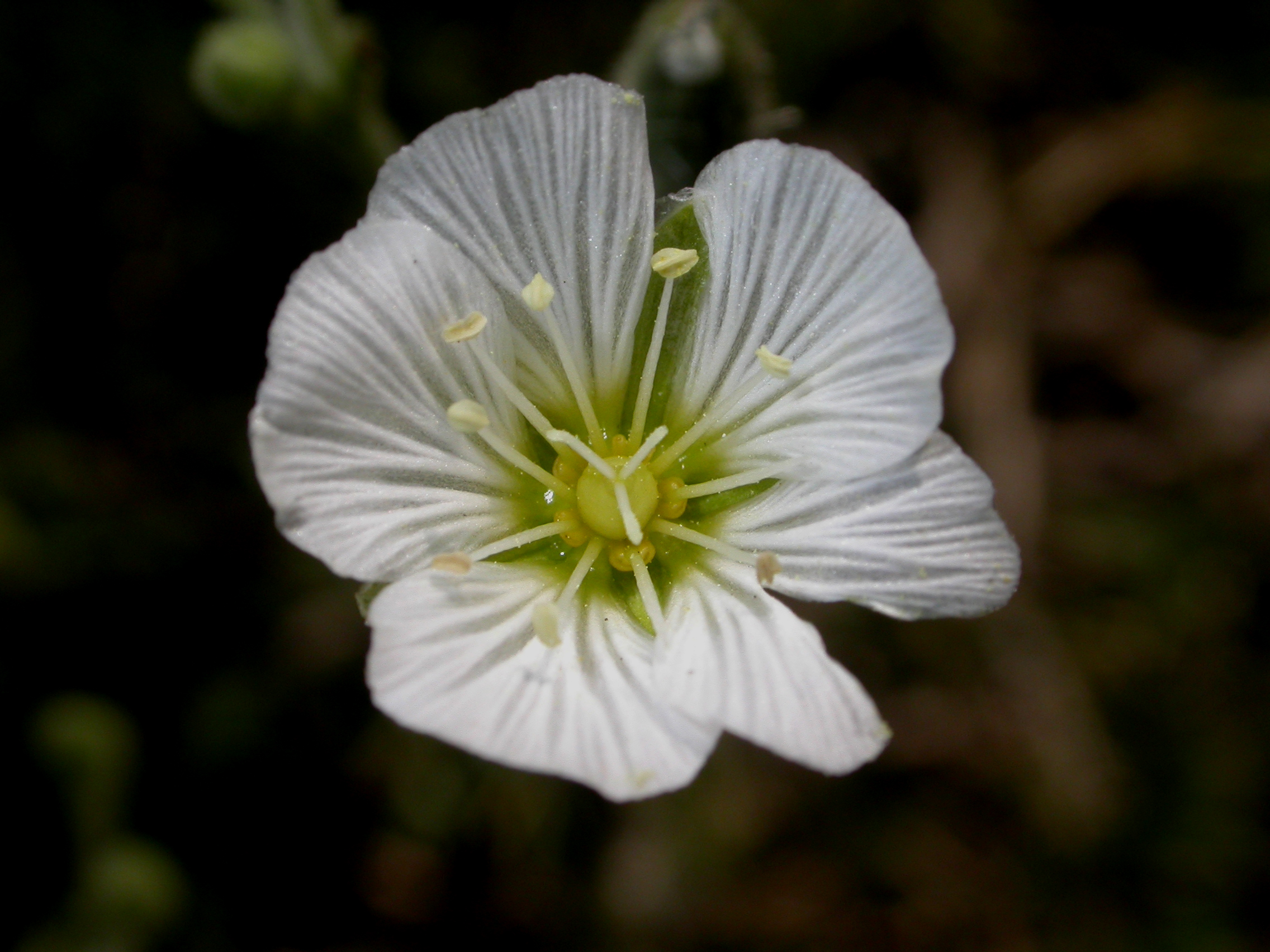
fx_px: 3632
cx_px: 635
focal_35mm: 99
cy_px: 476
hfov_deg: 19.8
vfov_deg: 14.9
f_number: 8
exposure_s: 1/743
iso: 100
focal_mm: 20.6
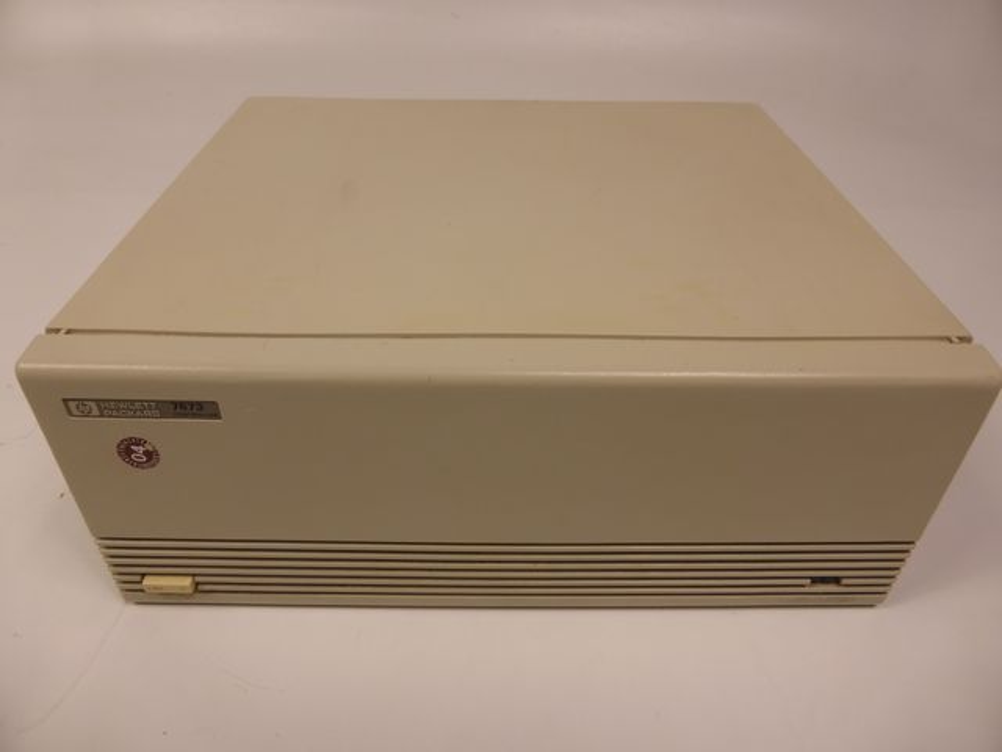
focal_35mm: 25
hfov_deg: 69.4
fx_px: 724
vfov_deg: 54.9
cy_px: 376
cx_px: 501
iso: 100
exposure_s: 1/60
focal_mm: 4.3
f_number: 3.3
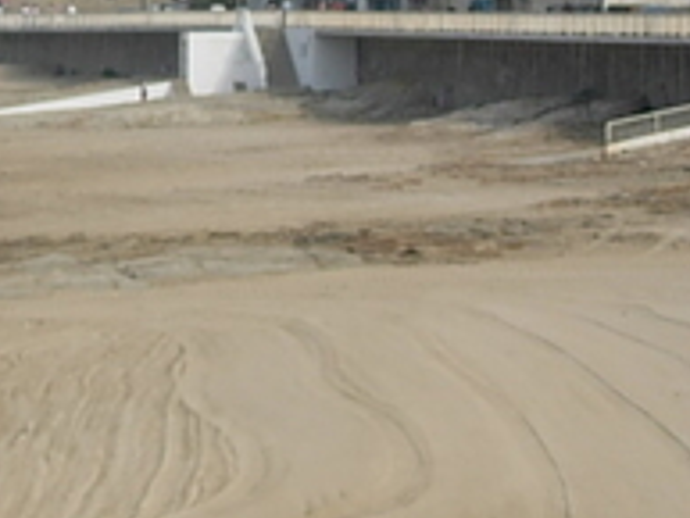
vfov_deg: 4.2
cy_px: 82
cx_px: -354
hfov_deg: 5.6
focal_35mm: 351
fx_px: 7001
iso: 64
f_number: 4.9
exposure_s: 1/664
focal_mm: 23.4
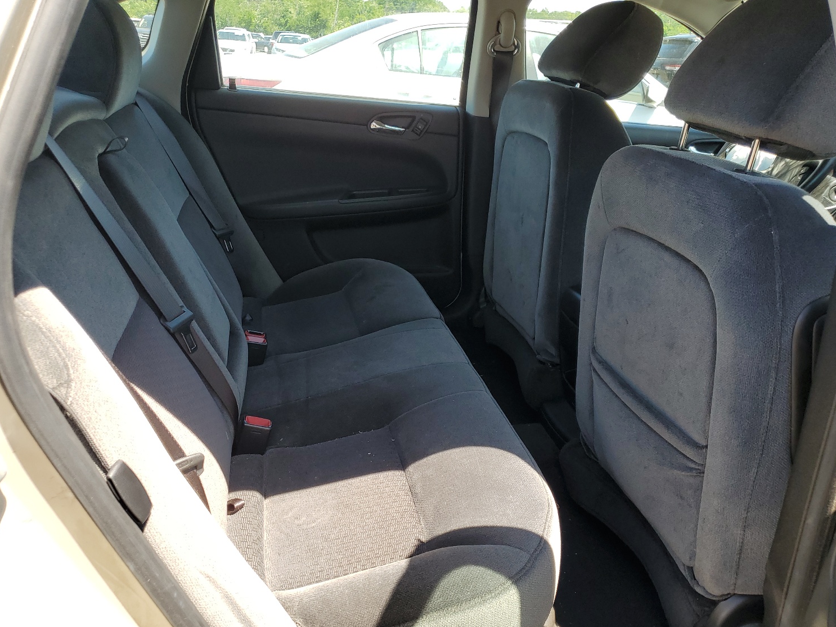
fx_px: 676
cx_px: 402
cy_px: 335
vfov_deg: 49.7
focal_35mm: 28
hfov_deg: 63.4
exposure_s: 1/476
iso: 50
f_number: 1.5
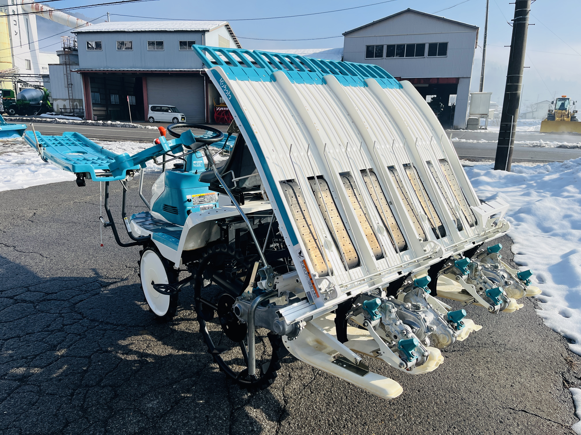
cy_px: 218
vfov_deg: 53.1
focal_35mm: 26
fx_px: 436
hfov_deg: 67.3
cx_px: 290
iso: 50
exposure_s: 1/5848
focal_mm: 5.1
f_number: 1.6
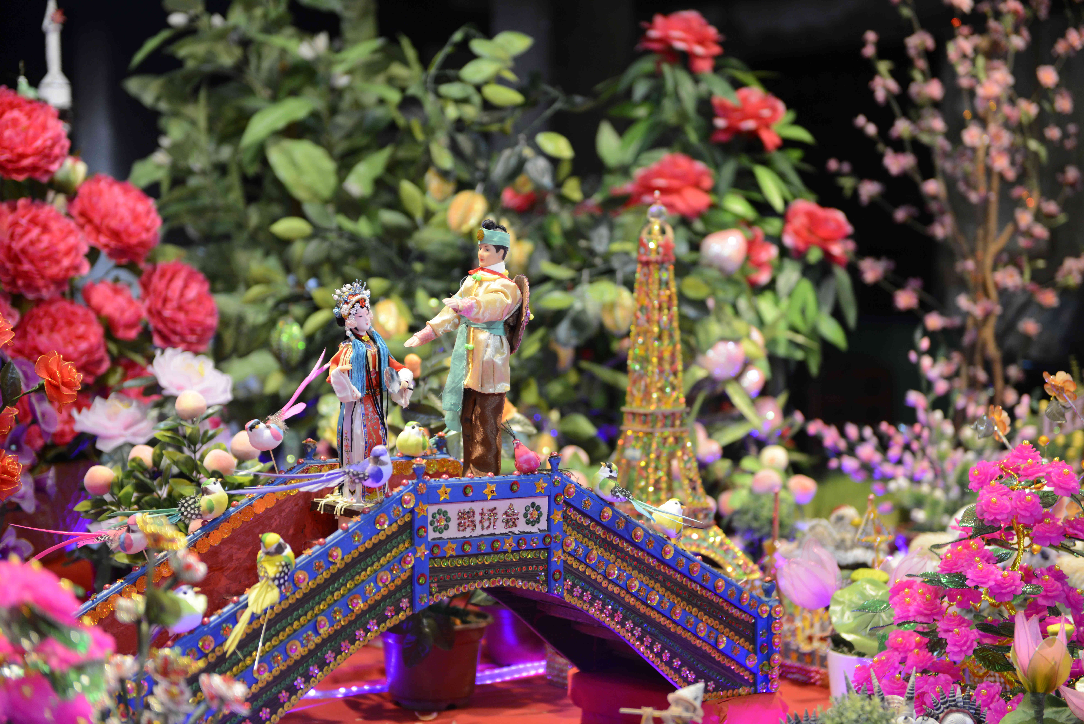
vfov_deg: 19.5
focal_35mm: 70
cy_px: 362
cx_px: 542
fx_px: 2108
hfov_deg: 28.8
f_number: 2.8
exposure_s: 1/125
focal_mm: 70
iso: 1000
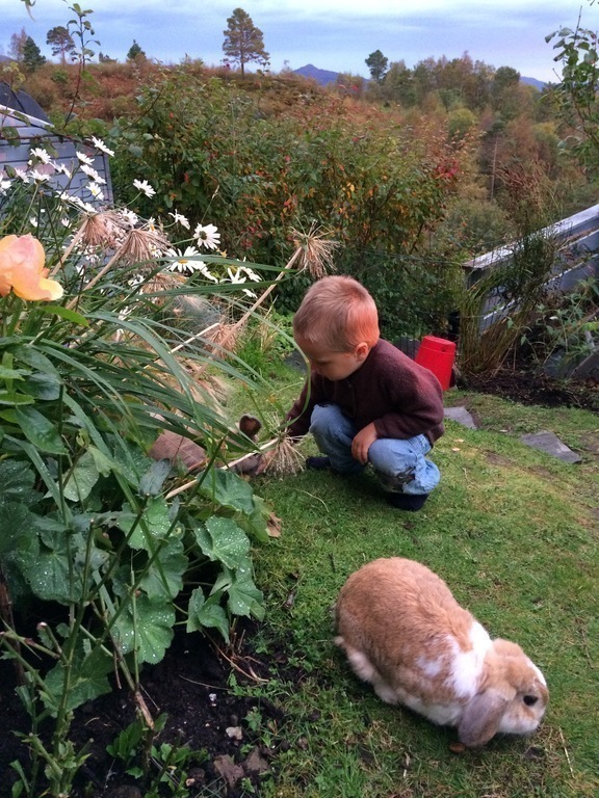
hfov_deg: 48.2
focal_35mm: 29
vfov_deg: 61.7
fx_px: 669
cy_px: 399
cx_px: 300
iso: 250
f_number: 2.2
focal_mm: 4.15
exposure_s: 1/33
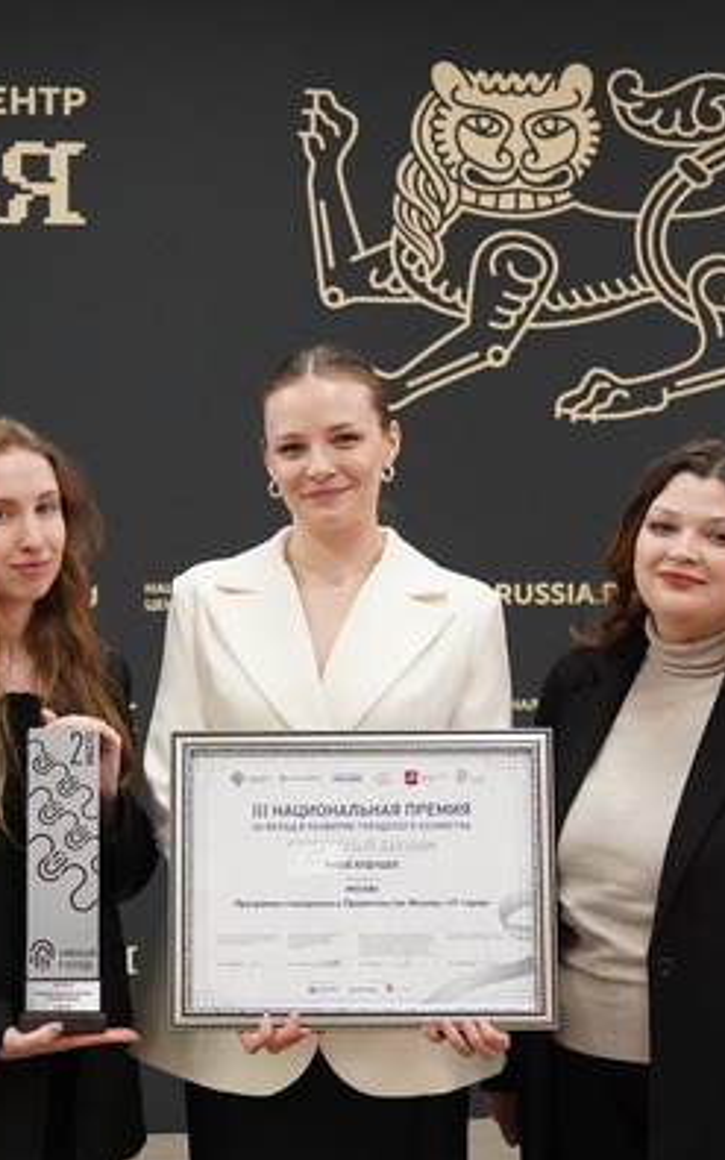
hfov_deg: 19.9
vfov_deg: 31.5
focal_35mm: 65
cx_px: 229
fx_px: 2054
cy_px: 584
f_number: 3.5
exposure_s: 1/250
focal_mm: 28
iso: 4000
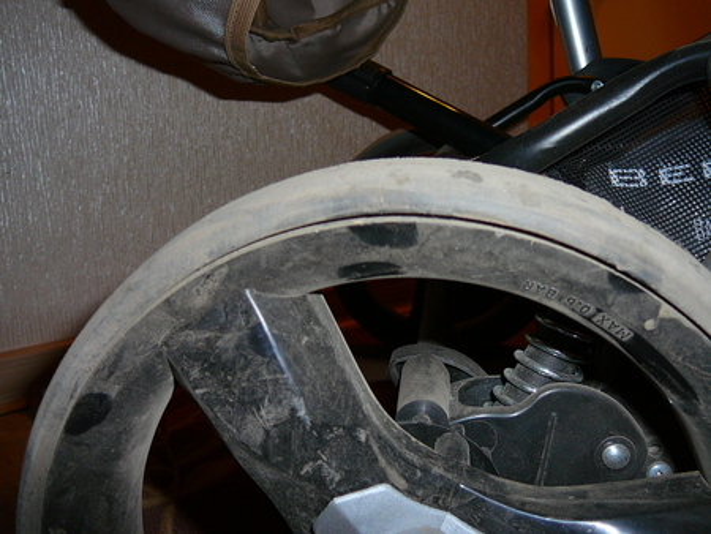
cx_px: 356
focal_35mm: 35
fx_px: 719
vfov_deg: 40.7
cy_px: 267
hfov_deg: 52.6
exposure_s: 1/30
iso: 100
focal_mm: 5.2
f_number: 2.8
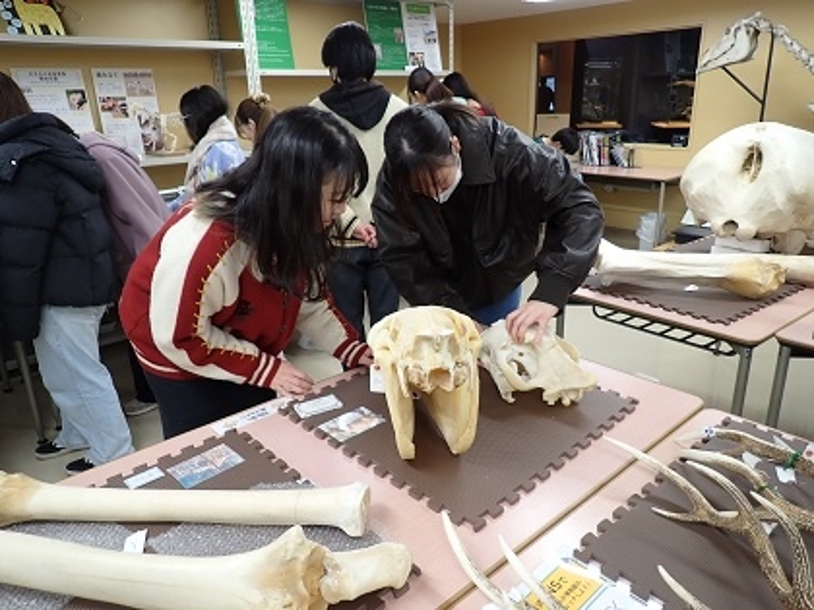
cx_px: 407
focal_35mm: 25
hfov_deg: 69.4
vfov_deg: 54.9
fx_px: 588
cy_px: 305
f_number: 2
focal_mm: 4.5
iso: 100
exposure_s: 1/60
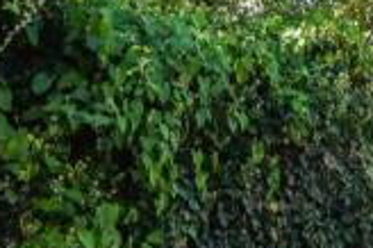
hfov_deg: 27.3
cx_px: 318
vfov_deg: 18.8
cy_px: 179
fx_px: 745
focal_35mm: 72
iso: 400
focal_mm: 18
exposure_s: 1/640
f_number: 8
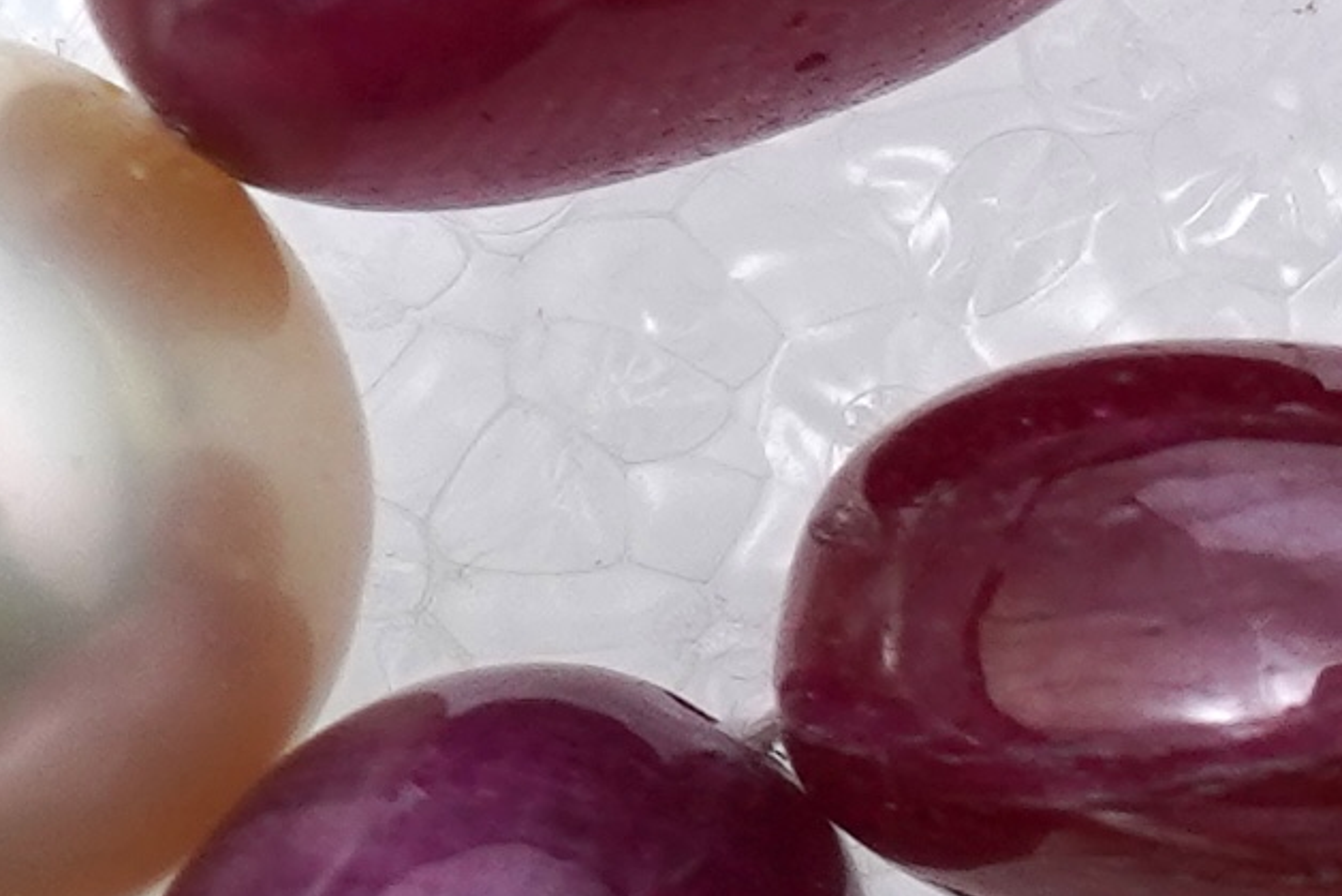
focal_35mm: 282
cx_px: 3941
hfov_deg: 6.7
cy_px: 1691
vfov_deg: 4.8
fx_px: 10514
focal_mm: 30
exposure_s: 1/125
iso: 400
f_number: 18
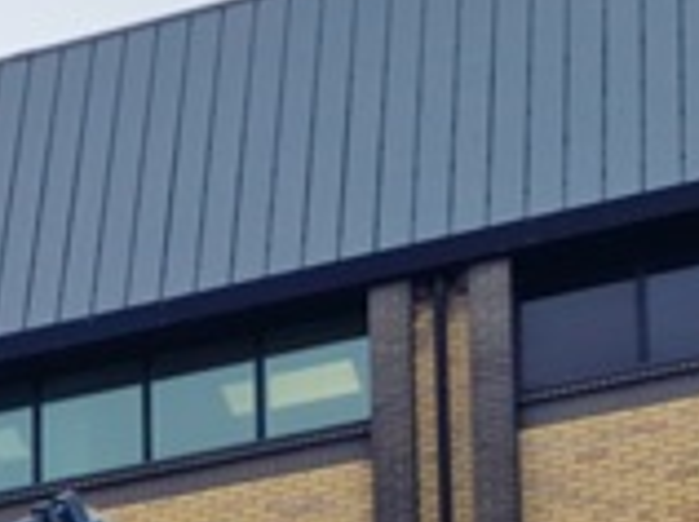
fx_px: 2944
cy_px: 1420
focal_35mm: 146
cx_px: -376
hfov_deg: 12.8
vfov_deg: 8.8
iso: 50
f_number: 1.8
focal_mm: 6.4
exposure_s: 1/423
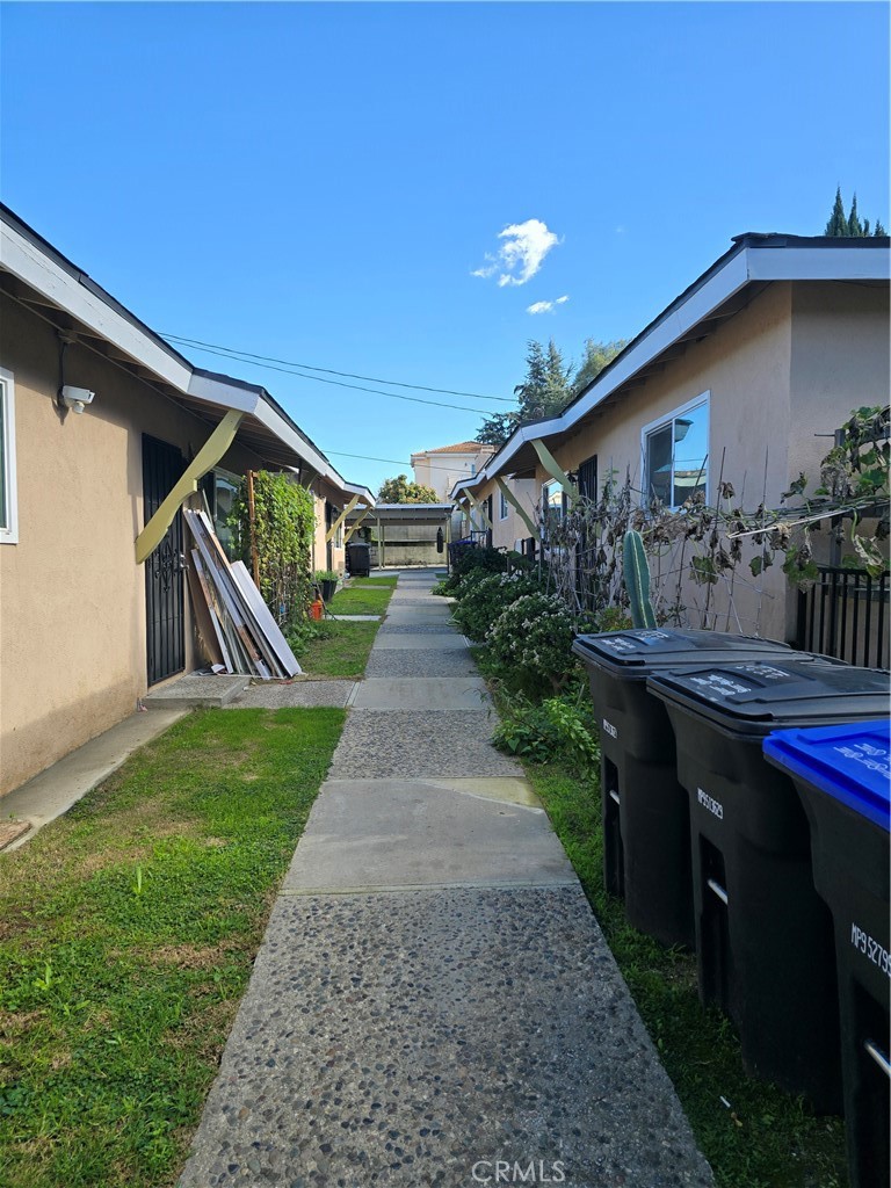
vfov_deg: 73.9
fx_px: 789
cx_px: 446
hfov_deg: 58.9
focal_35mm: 23
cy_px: 594
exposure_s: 1/309
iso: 12
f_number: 1.7
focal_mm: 6.3
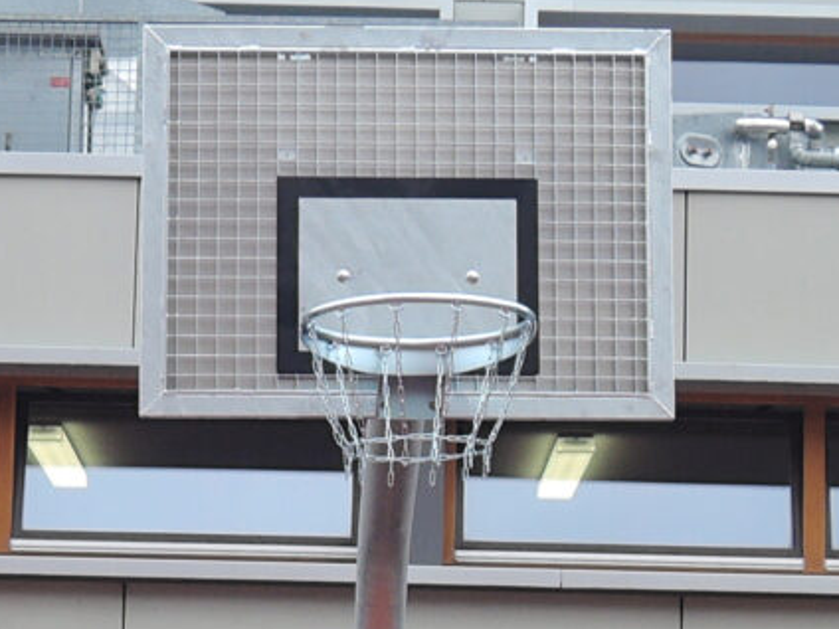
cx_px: 396
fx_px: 824
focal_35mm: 34
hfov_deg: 53.9
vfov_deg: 41.8
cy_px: 309
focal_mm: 5.1
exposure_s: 1/320
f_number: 2.8
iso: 80
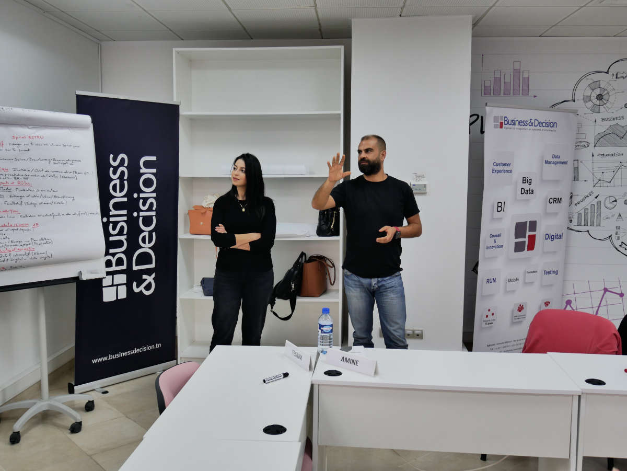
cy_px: 236
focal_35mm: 34
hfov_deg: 53.9
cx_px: 314
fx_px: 616
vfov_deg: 41.8
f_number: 4
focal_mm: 17
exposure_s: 1/25
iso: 800
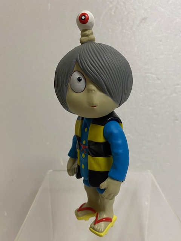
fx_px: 181
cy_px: 120
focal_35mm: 26
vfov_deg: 67.3
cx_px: 90
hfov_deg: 53.1
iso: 125
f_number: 1.8
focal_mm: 4.25
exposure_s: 1/50
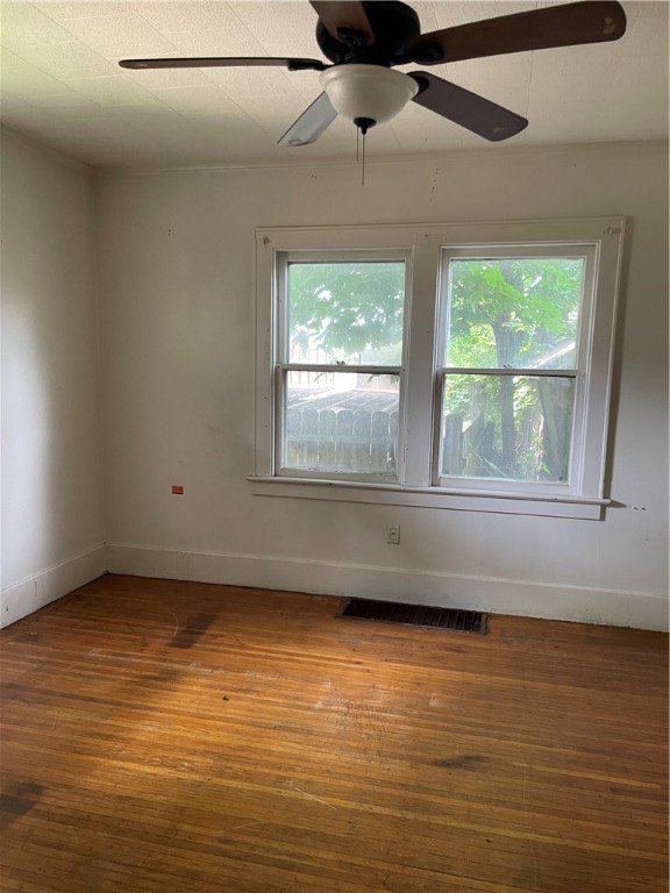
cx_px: 335
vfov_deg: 67.3
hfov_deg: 53.1
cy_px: 446
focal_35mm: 26
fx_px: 671
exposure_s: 1/60
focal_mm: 4.2
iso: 160
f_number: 1.6
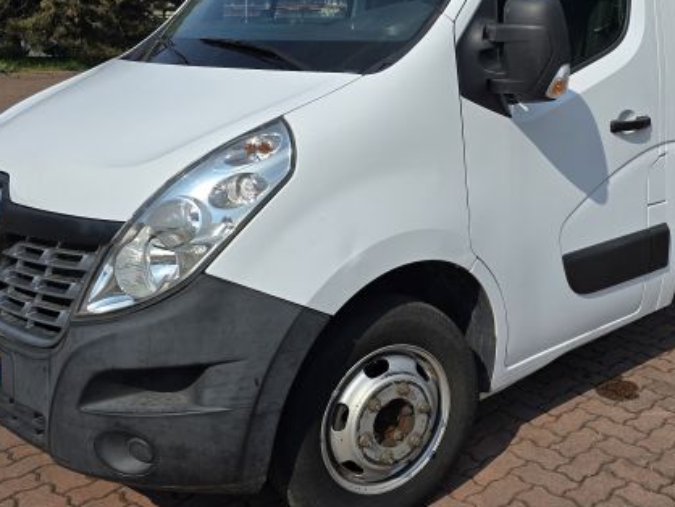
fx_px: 858
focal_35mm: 44
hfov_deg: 41.4
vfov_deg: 31.9
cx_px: 523
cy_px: 87
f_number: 1.7
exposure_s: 1/1659
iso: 12
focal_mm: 6.3
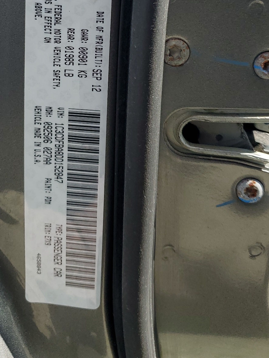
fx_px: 487
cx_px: 92
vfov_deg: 37.9
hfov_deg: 30.7
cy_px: 39
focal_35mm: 47
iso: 50
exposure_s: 1/1000
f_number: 1.5
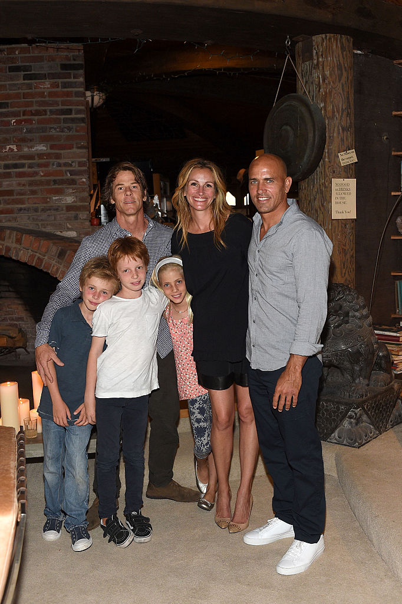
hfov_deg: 41.1
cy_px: 302
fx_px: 536
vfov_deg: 58.7
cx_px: 201
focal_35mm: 32
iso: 2000
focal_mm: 32
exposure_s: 1/160
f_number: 4.5
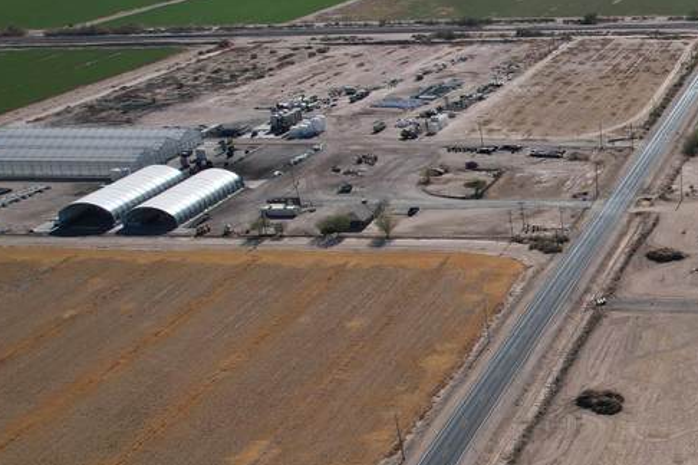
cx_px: 833
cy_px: 306
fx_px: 1124
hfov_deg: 29.7
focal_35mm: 58
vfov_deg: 23.3
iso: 110
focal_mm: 8.38
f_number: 2.8
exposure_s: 1/3200
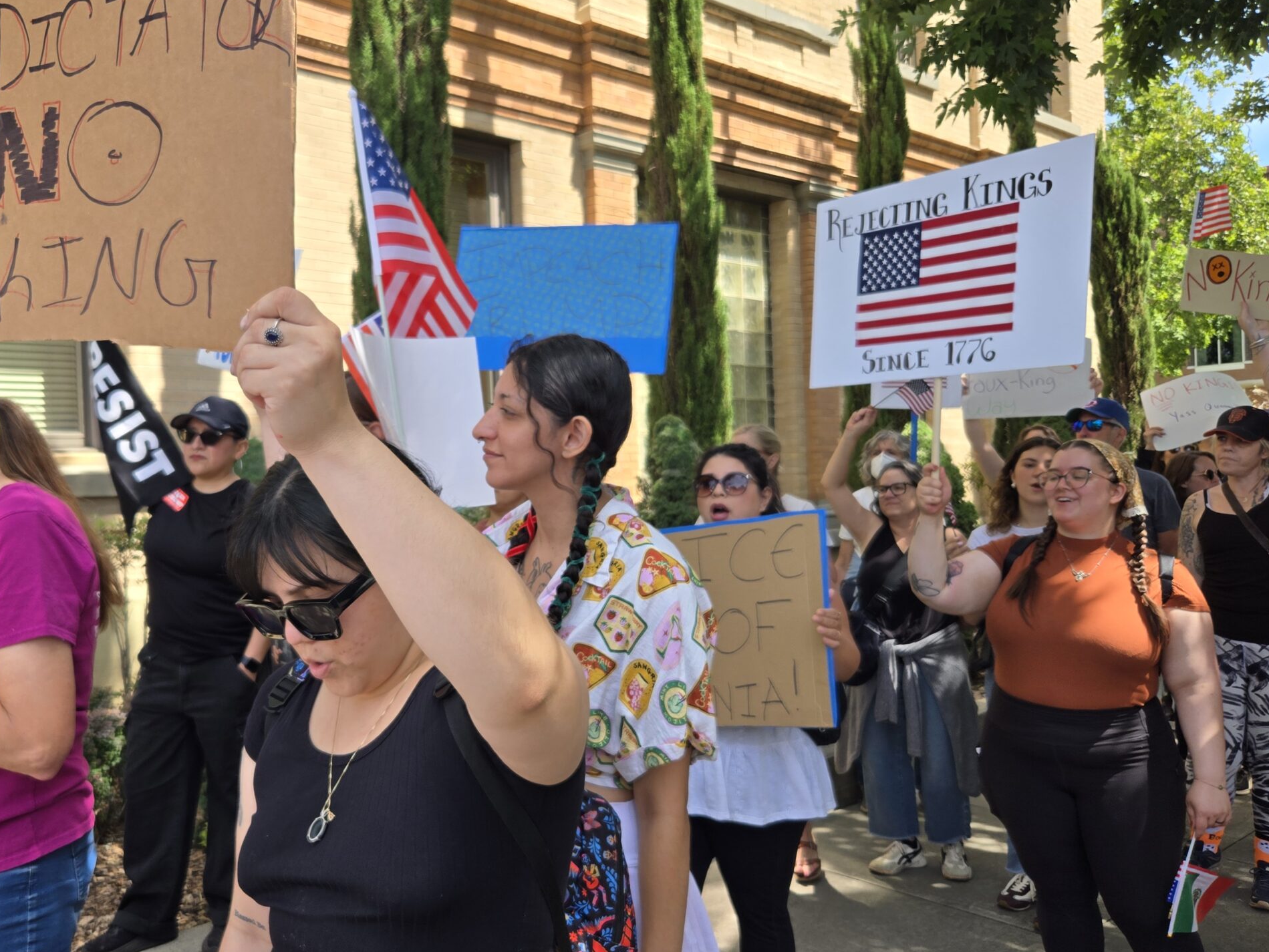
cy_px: 494
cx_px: 475
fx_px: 1137
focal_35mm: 31
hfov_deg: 57.6
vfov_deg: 45.4
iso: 25
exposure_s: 1/586
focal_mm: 5.4
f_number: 1.8
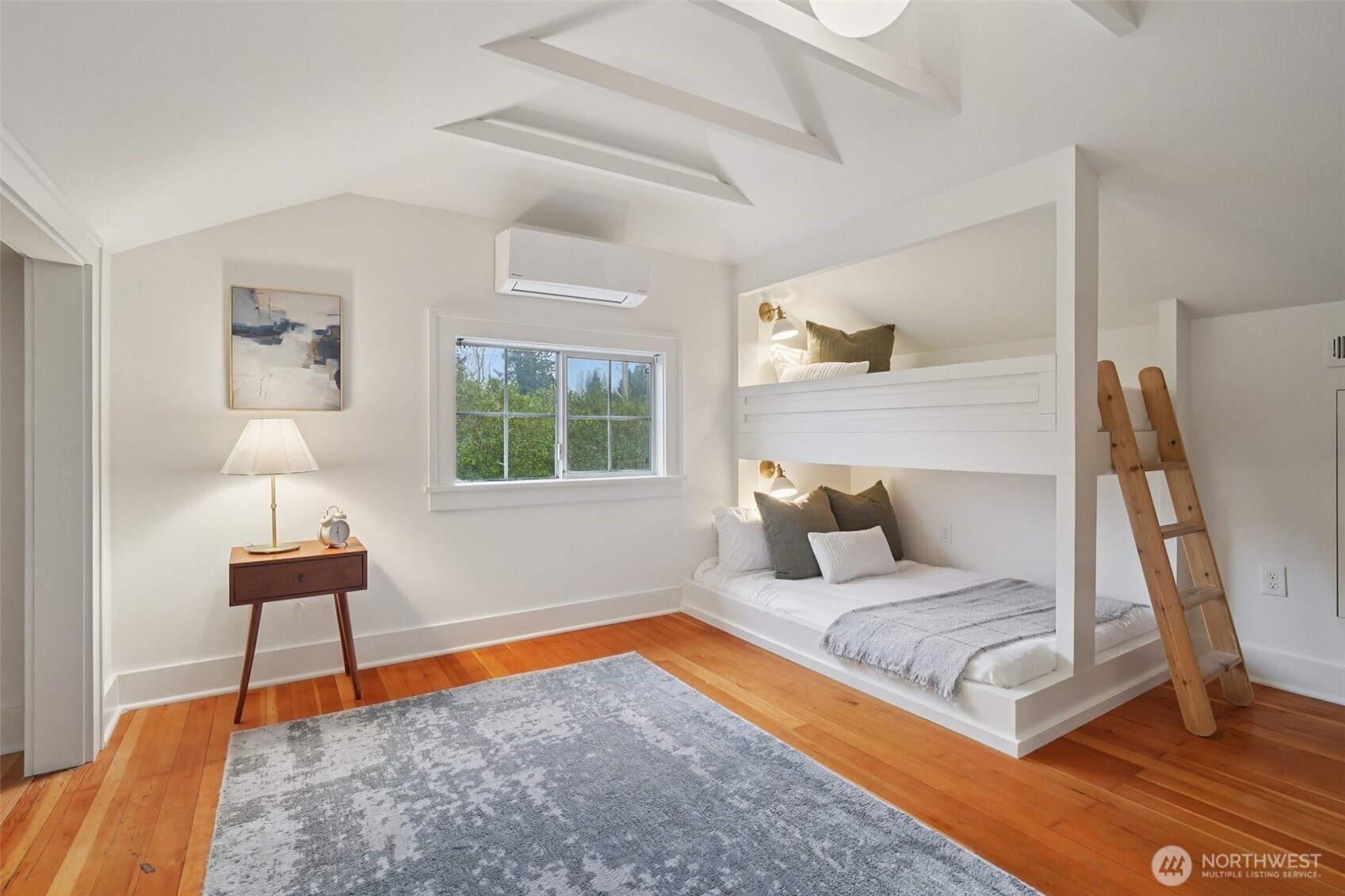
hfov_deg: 96.7
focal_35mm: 16
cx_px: 672
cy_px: 448
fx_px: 598
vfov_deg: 73.7
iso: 1600
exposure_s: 1/25
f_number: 8
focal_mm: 16
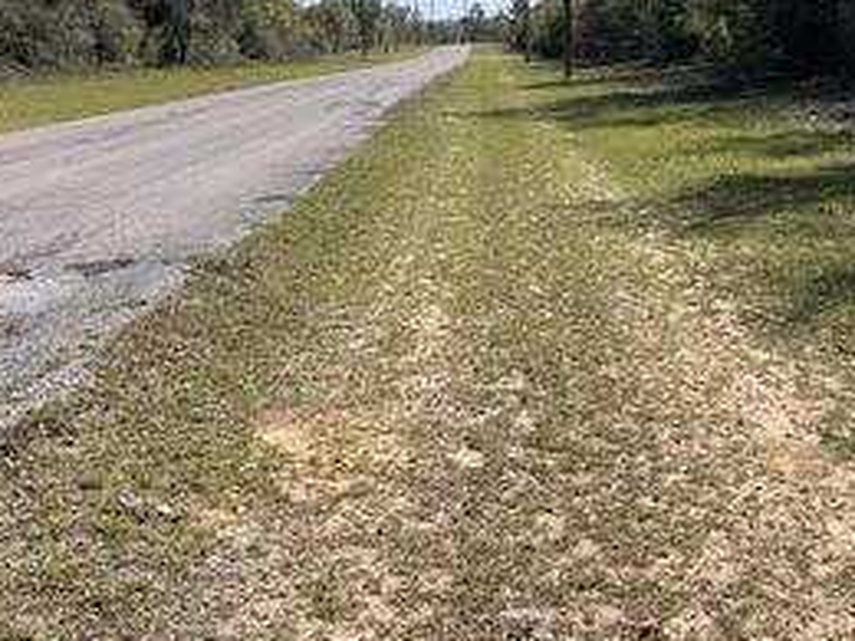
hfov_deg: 38.1
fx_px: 1235
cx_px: 483
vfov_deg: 28.2
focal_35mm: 50
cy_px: 90
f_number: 1.6
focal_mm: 4.2
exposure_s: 1/4000
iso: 32
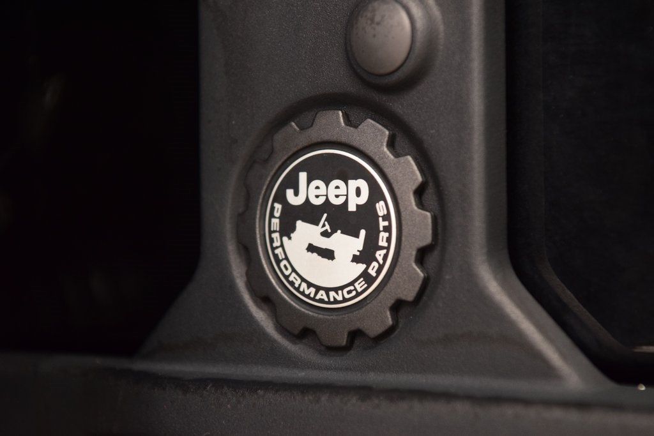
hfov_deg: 19.5
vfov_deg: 13.0
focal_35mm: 105
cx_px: 327
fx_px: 1908
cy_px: 218
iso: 1600
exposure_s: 1/30
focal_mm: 70
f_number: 4
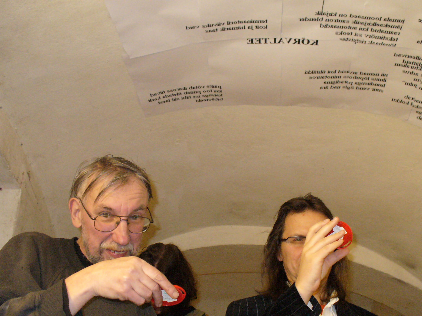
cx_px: 235
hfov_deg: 42.9
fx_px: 536
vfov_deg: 32.9
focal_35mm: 44
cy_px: 173
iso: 400
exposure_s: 1/60
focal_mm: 6.1
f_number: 2.8
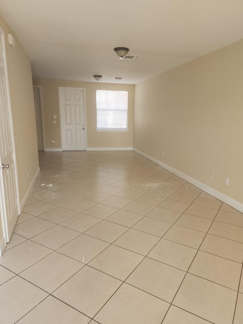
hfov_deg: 56.8
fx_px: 225
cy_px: 164
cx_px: 120
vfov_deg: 71.6
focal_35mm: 24
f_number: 1.8
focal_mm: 6.4
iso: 64
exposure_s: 1/60
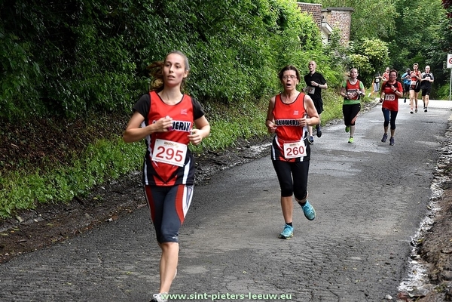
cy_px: 151
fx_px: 1412
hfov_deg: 18.2
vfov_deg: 12.2
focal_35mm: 112
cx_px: 226
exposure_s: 1/500
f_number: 5.3
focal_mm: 75
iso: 800
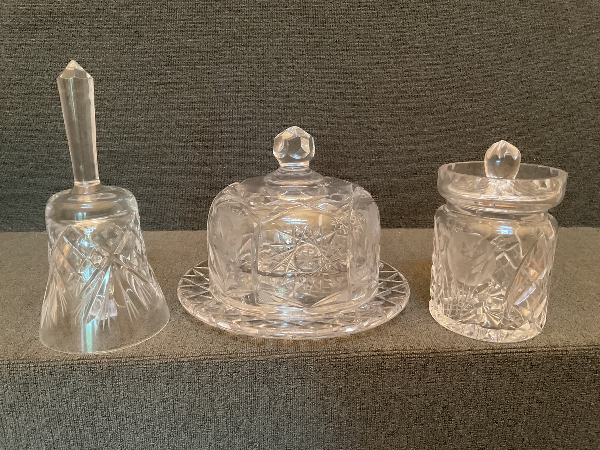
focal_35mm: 29
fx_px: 503
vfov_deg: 48.2
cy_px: 225
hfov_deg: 61.7
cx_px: 300
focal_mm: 3
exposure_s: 1/25
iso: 250
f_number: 1.8
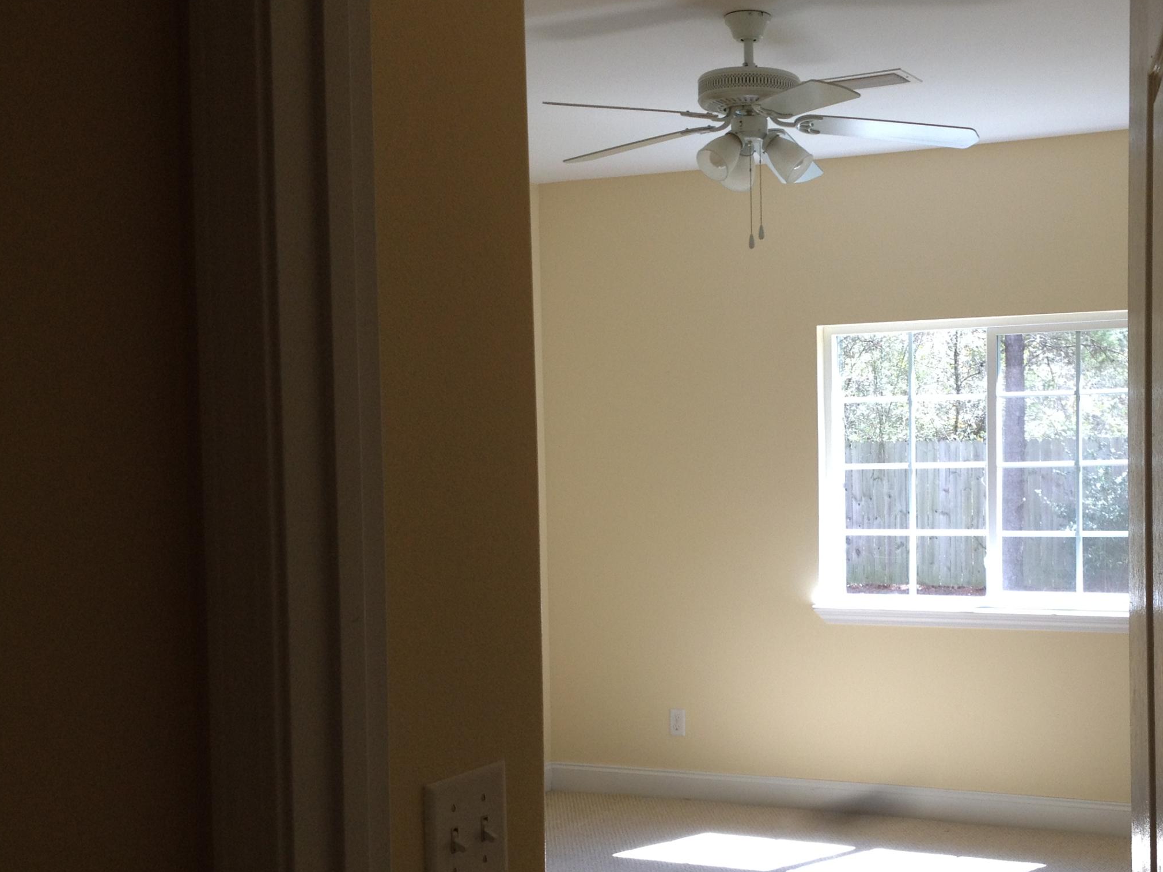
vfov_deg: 28.0
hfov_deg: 36.3
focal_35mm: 52
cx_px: 812
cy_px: 530
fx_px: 1747
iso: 64
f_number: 2.4
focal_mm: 4.28
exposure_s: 1/120
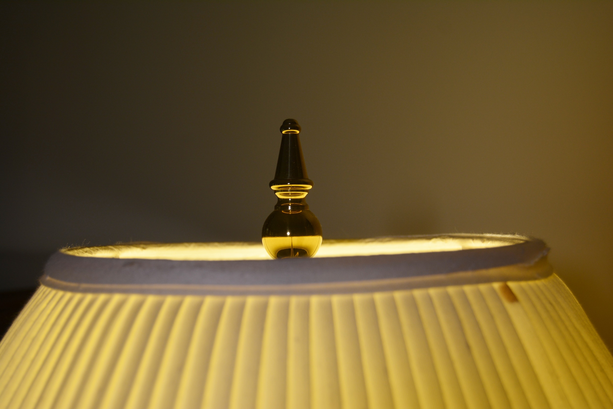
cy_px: 204
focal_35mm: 60
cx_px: 306
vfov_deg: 22.6
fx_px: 1022
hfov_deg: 33.4
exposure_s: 1/125
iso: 250
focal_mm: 40
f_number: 5.6
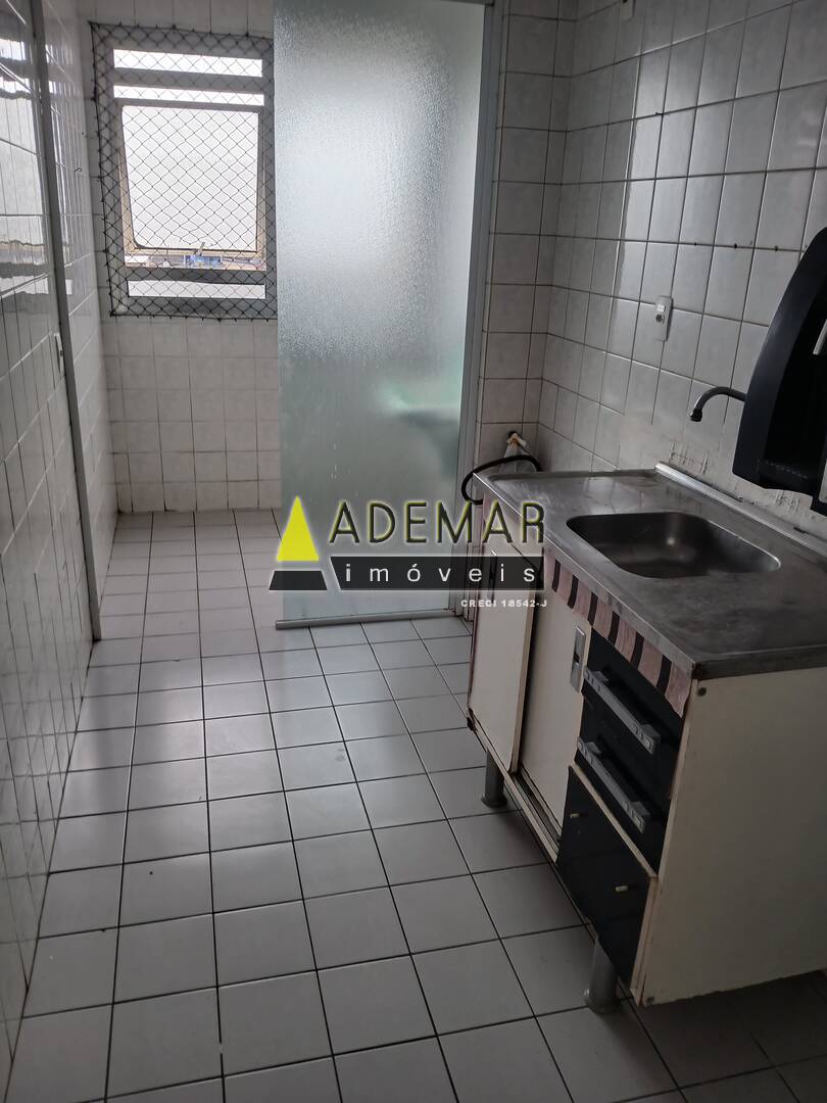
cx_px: 414
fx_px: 828
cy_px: 552
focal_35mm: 26
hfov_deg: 53.1
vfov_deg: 67.3
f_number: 1.8
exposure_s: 1/60
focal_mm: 3.98
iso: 25
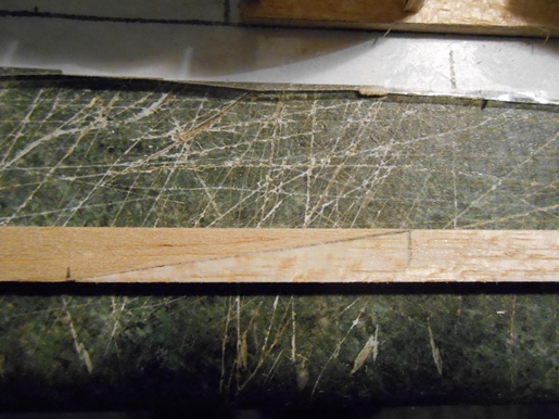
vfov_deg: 53.0
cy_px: 210
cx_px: 280
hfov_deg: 67.3
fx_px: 420
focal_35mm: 26
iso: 800
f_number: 3.4
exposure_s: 1/30
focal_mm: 4.7
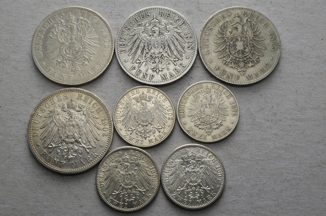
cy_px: 108
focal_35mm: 48
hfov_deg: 41.2
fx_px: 434
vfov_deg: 28.0
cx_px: 163
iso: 400
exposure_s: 1/250
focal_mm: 32
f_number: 14
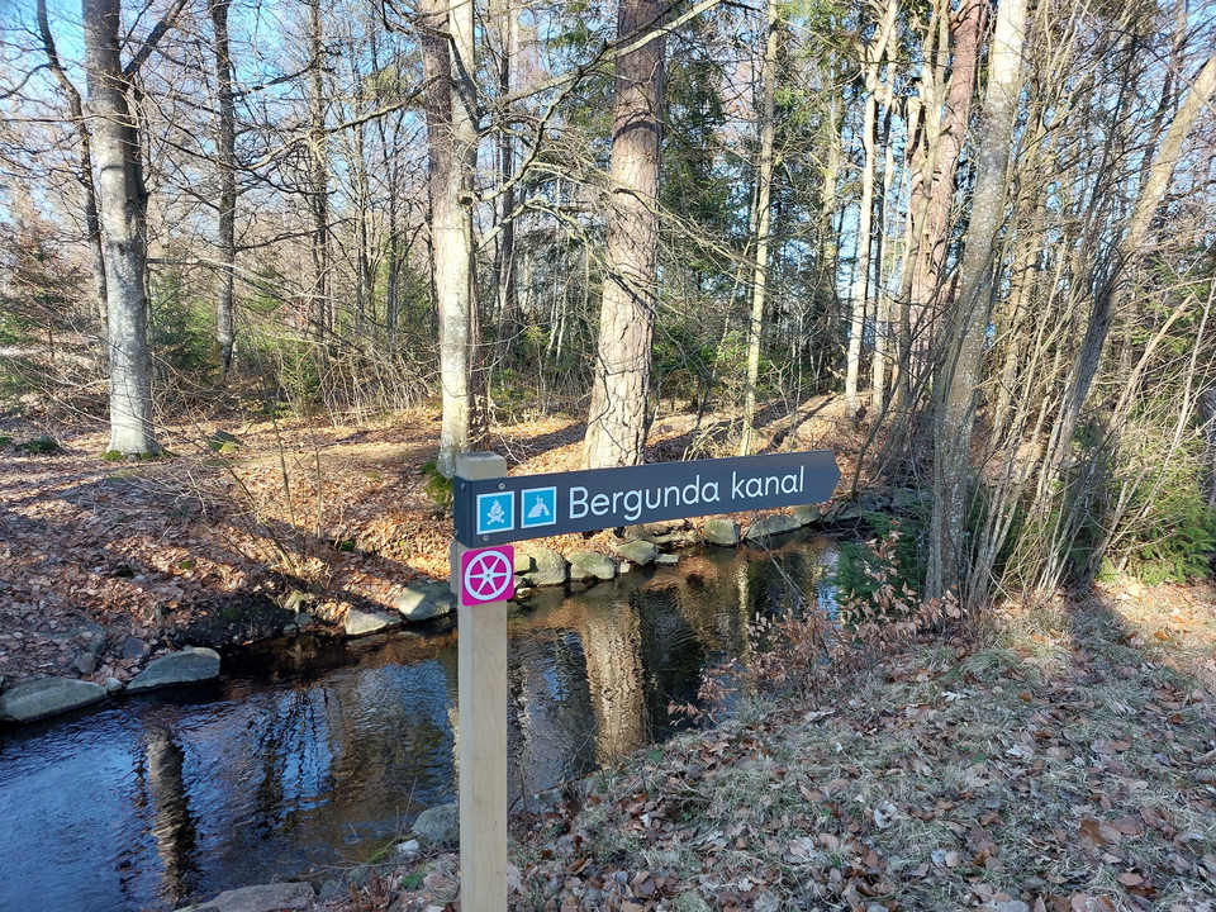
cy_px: 456
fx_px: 878
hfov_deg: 69.4
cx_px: 608
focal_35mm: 25
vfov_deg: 54.9
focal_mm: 5.23
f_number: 1.8
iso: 25
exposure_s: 1/121
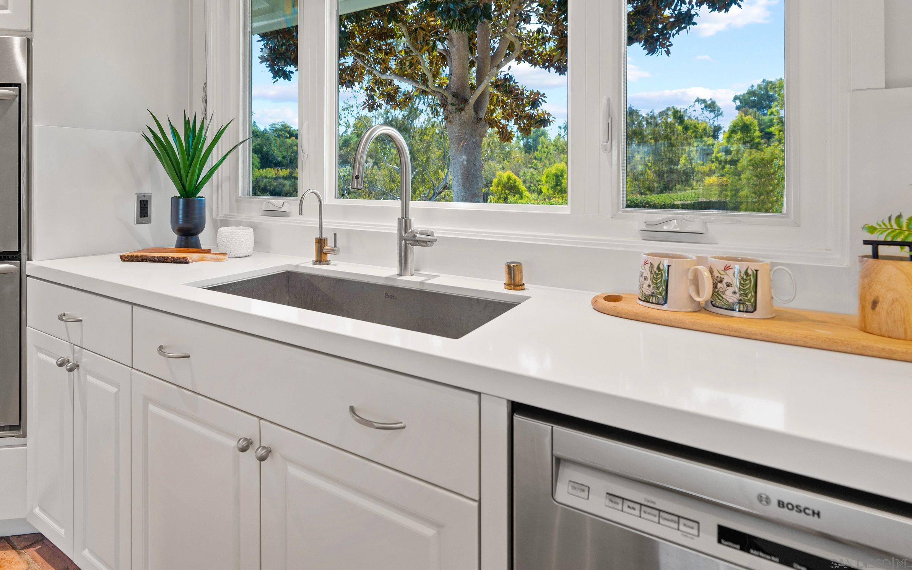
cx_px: 335
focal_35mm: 21
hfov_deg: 80.6
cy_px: 180
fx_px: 522
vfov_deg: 55.8
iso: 250
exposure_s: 1/8
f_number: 5
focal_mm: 16
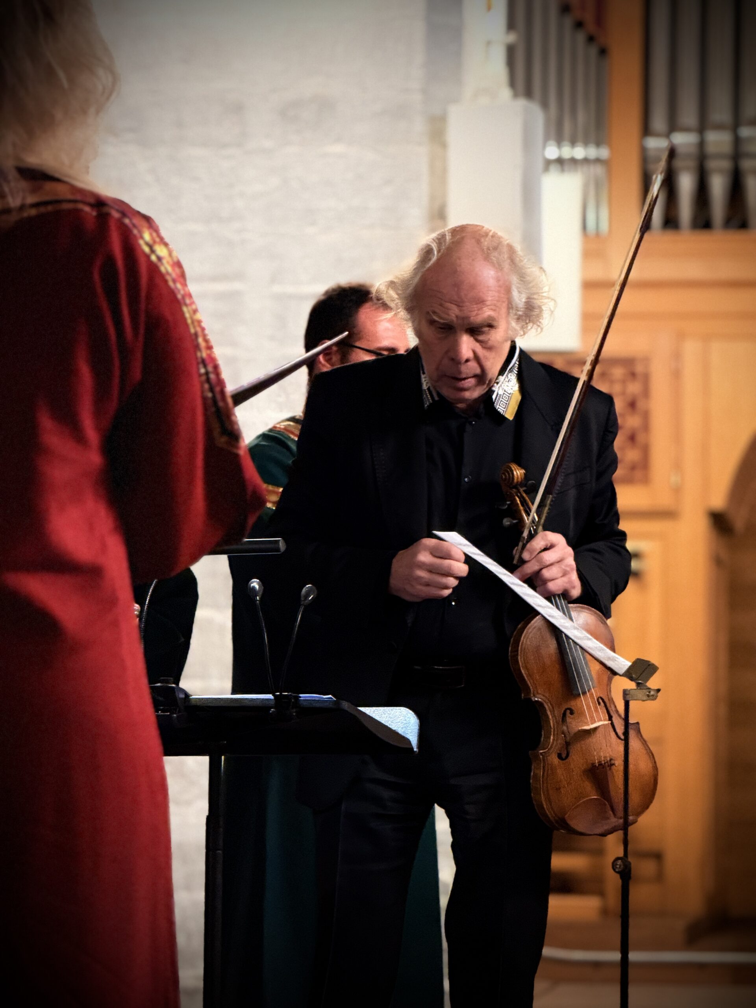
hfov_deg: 12.3
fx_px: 3494
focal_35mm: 120
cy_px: 504
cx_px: 378
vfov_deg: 16.4
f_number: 2.8
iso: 1000
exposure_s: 1/33
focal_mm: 15.66
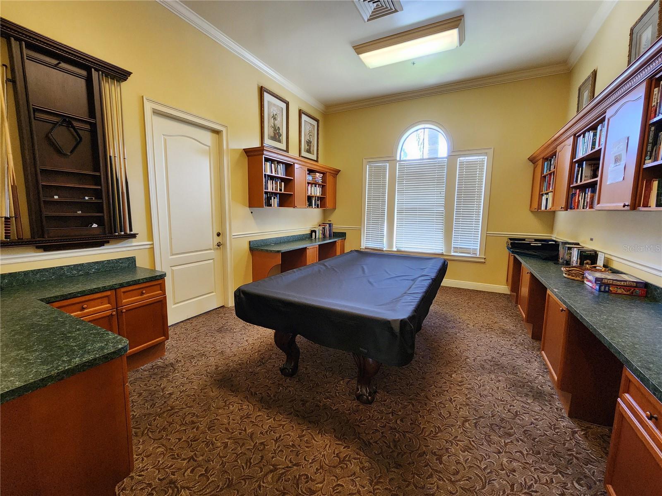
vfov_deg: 89.9
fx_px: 249
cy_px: 248
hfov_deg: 106.2
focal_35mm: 13
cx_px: 331
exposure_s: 1/60
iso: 320
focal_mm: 2.2
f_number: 2.2
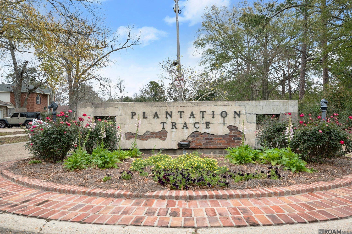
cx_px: 176
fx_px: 293
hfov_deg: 62.0
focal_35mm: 30
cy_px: 117
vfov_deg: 43.5
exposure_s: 1/200
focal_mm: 30
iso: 400
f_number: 10
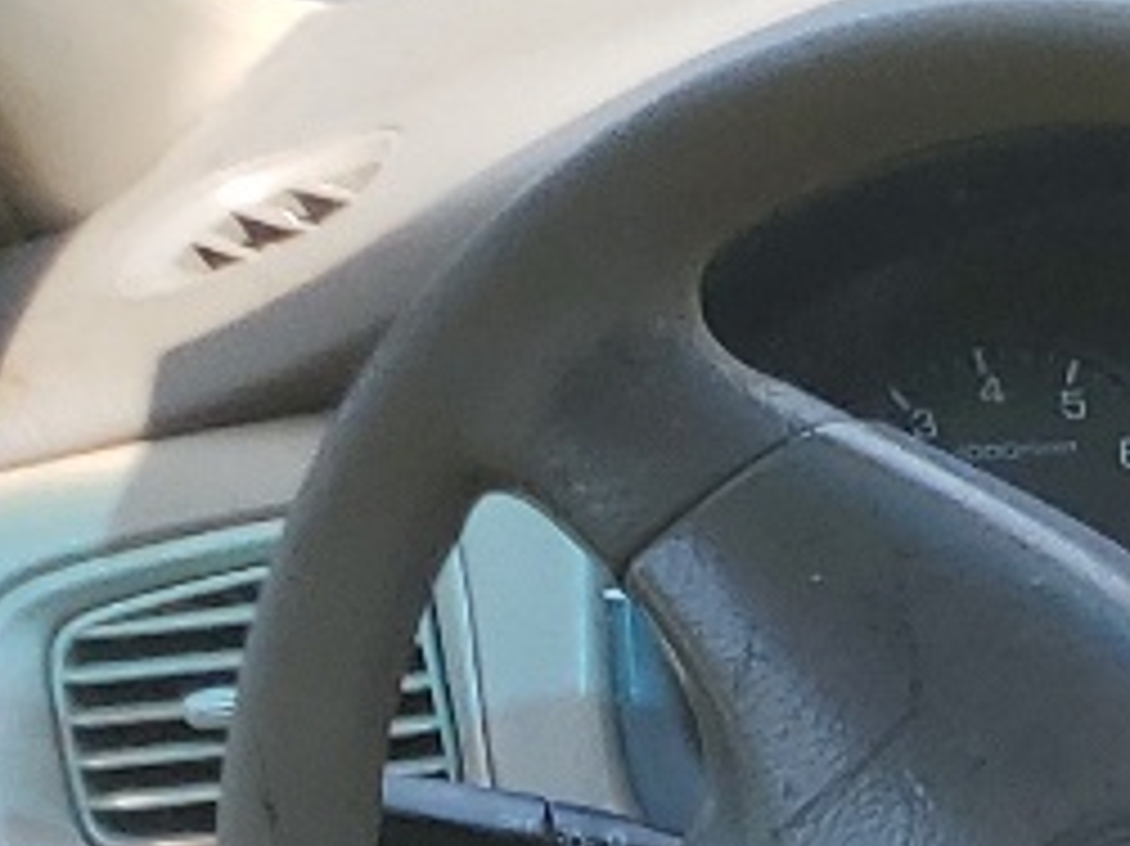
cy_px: 2210
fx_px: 5416
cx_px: 2989
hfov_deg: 9.9
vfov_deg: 8.1
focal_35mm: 166
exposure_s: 1/357
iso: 50
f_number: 1.5
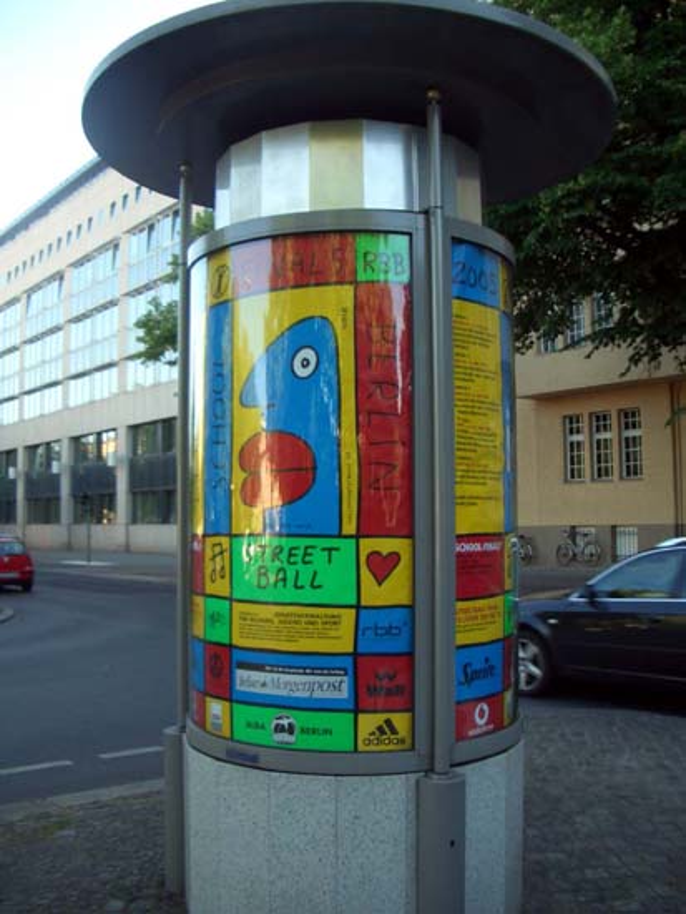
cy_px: 457
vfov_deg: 52.6
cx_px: 343
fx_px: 924
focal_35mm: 35
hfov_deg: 40.7
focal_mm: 5.8
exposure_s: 1/160
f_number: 2.6
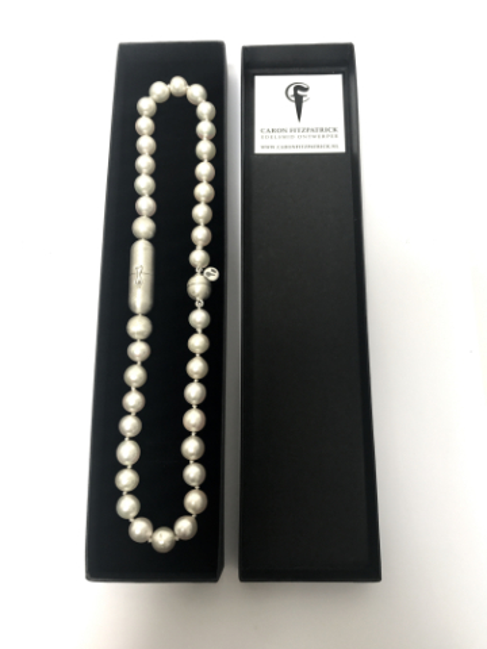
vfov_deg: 63.4
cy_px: 324
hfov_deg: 49.7
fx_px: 525
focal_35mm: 28
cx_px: 244
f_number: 1.8
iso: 25
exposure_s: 1/50
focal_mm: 4
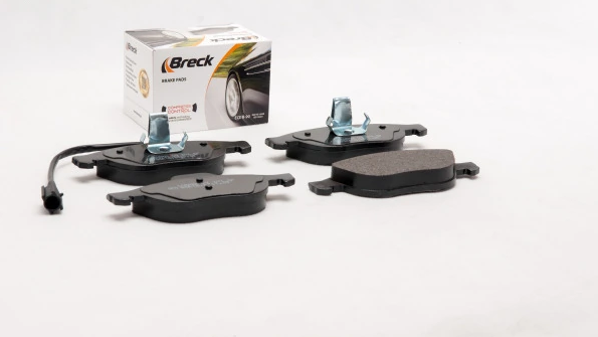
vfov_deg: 12.7
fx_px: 1507
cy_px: 141
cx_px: 301
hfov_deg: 22.4
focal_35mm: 95
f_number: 13
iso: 100
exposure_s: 1/125
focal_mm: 60
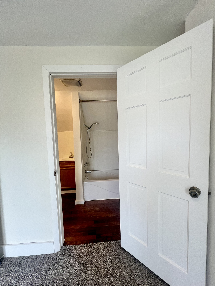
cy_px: 143
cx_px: 108
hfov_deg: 89.9
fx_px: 108
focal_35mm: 13
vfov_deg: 106.2
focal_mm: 1.57
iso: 100
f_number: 1.8
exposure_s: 1/120
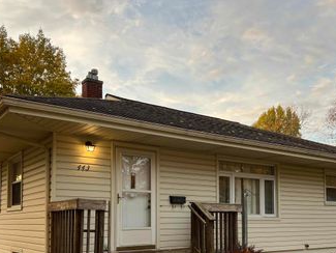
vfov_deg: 35.1
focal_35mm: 40
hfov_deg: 46.8
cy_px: 192
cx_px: 179
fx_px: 388
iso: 40
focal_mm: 5.7
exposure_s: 1/121
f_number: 1.5
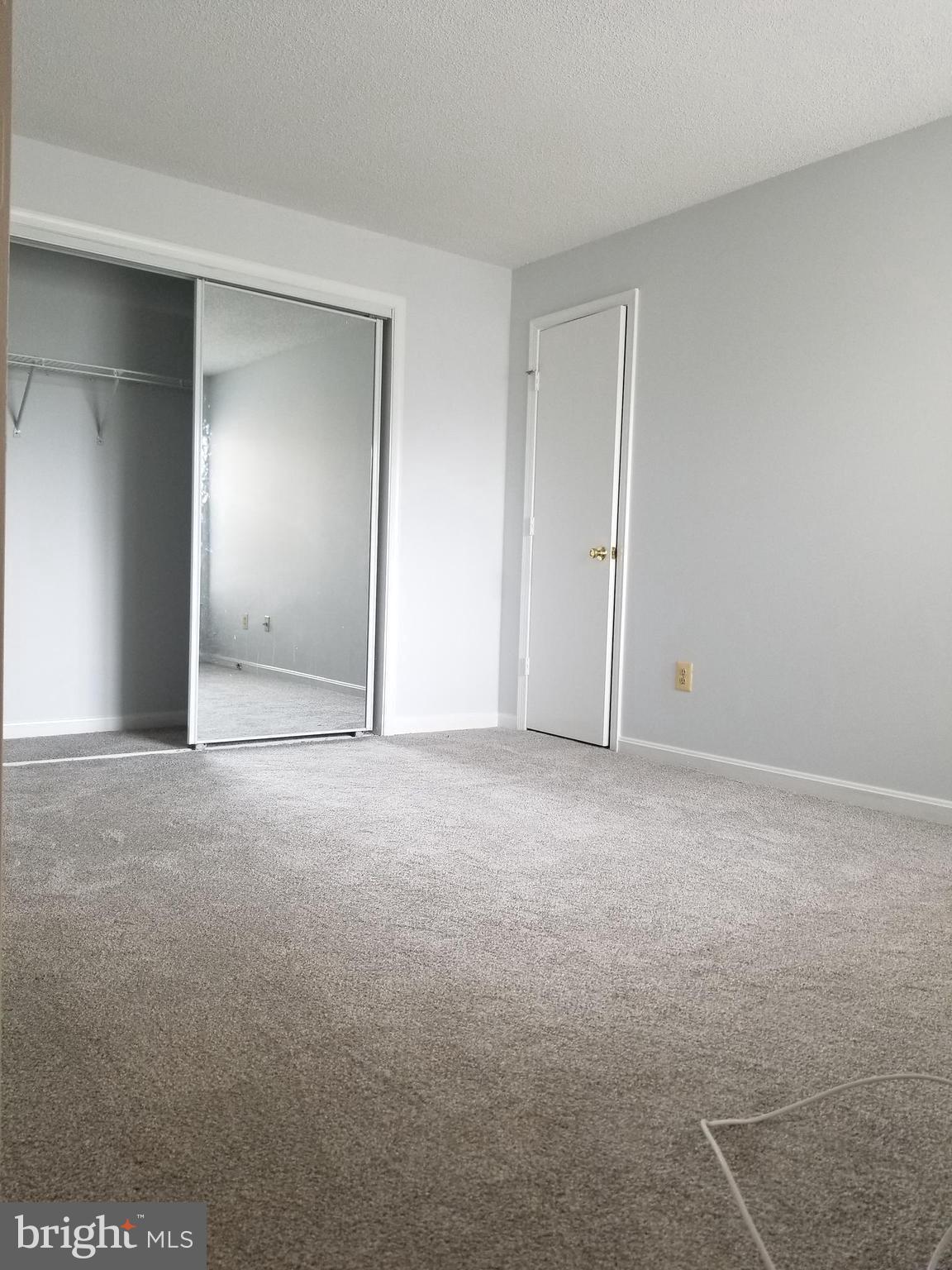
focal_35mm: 26
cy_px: 635
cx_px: 476
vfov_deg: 67.3
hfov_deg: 53.1
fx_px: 953
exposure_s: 1/60
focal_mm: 4.3
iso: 125
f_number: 1.7
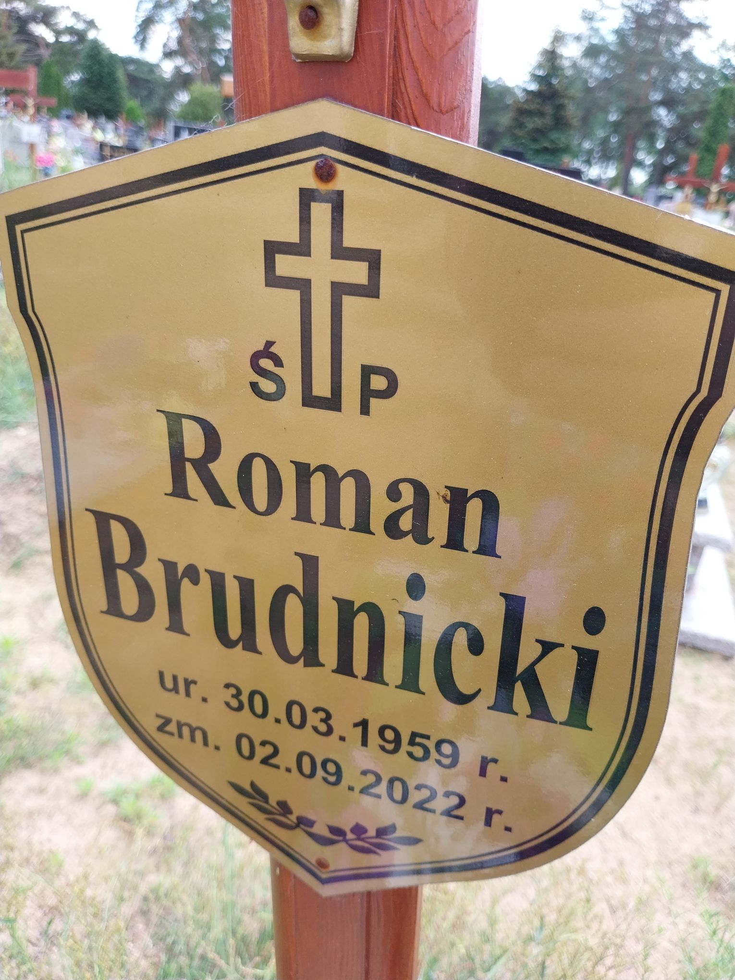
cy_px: 490
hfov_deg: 53.1
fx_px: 736
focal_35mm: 26
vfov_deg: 67.3
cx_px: 368
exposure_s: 1/165
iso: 25
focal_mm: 4
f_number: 1.8
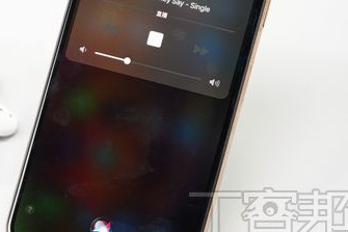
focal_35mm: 188
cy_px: 49
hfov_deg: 10.9
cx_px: 42
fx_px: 1816
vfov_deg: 7.3
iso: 1600
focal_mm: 70
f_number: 4
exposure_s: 1/125
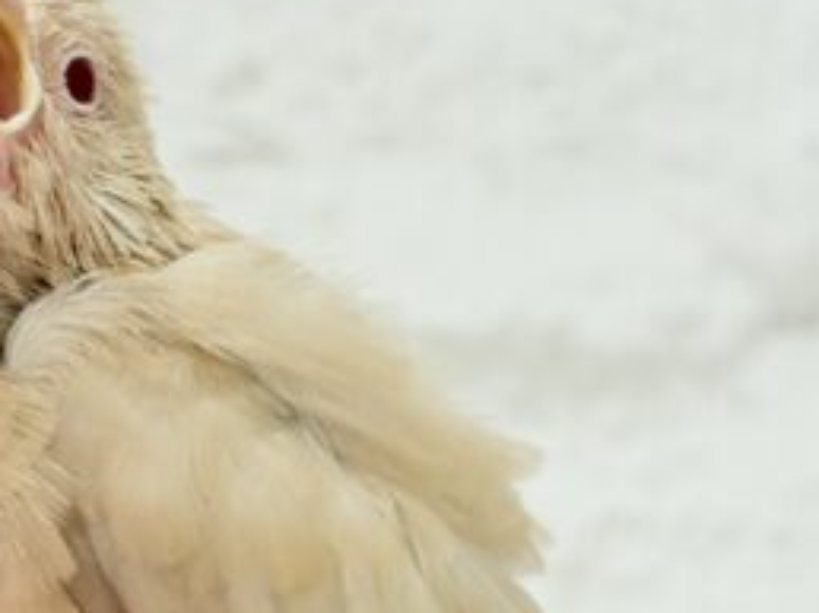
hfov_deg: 15.3
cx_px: 321
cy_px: 365
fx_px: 3049
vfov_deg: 11.5
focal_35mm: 129
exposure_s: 1/50
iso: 40
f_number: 1.6
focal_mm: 5.96
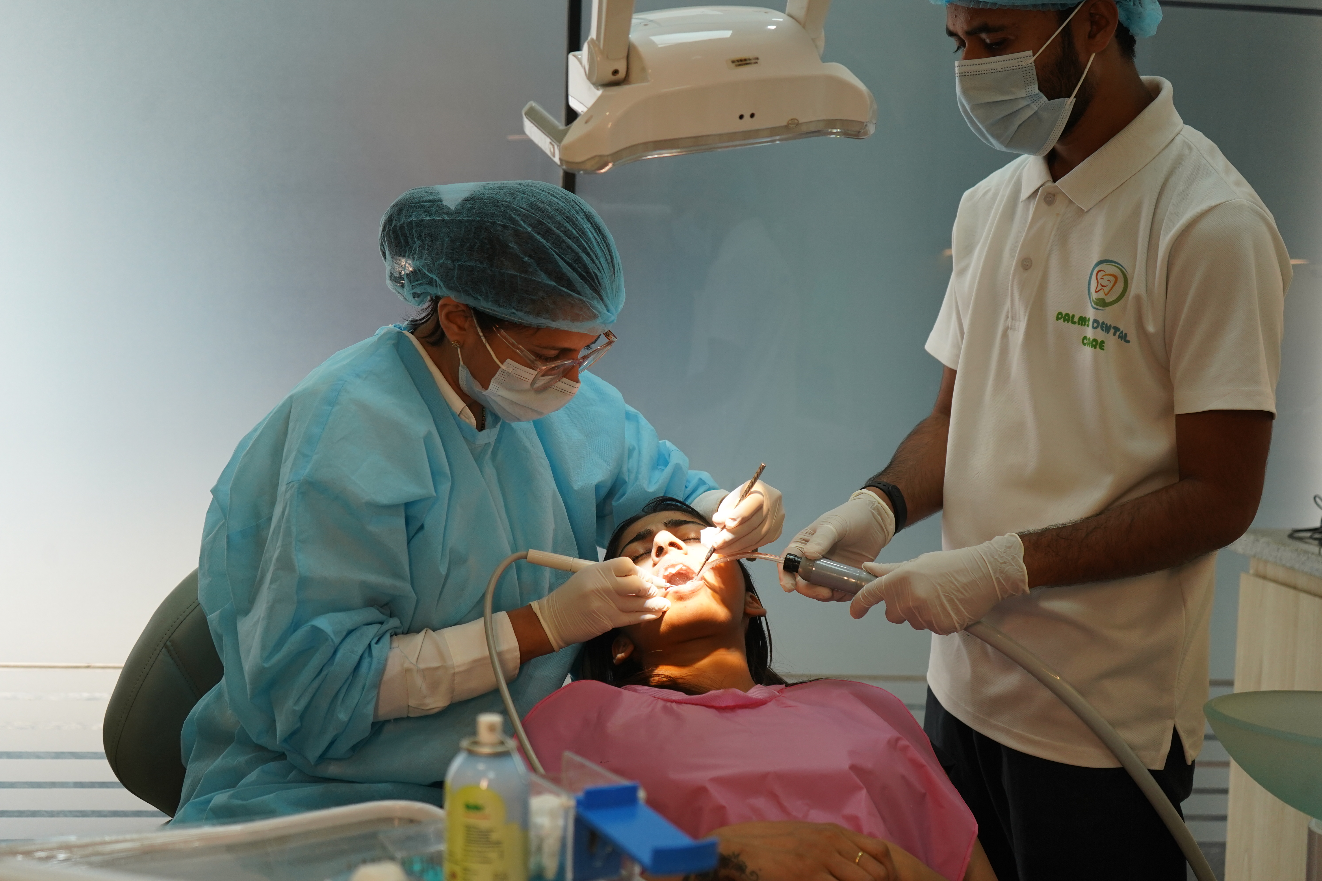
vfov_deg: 33.4
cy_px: 440
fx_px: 1469
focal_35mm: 40
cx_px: 661
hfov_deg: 48.5
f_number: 4
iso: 1250
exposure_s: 1/640
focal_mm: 40
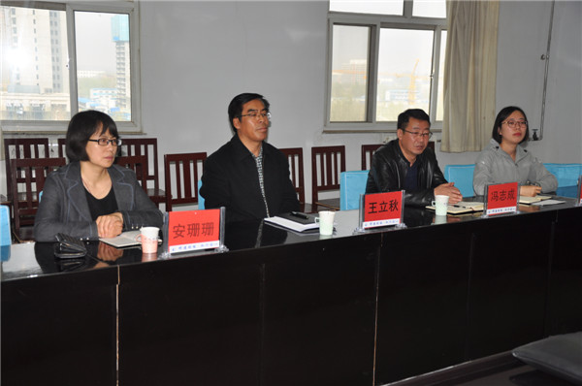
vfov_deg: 28.0
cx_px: 291
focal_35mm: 48
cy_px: 193
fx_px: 775
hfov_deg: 41.2
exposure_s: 1/60
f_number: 4.2
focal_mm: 32
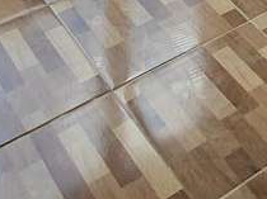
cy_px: -446
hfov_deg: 19.8
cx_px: 325
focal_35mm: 93
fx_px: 717
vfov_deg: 10.1
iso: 50
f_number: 2.2
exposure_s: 1/239
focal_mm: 1.8
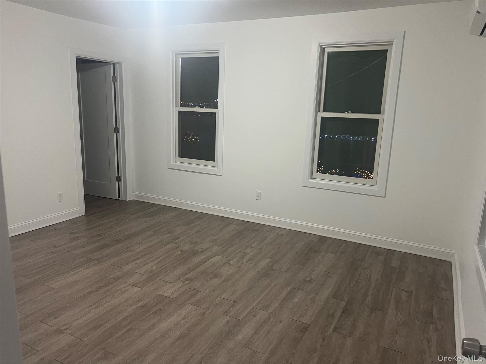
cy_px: 182
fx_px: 365
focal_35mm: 26
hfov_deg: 67.3
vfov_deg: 53.1
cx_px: 243
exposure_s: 1/60
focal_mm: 5.7
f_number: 1.5
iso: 160
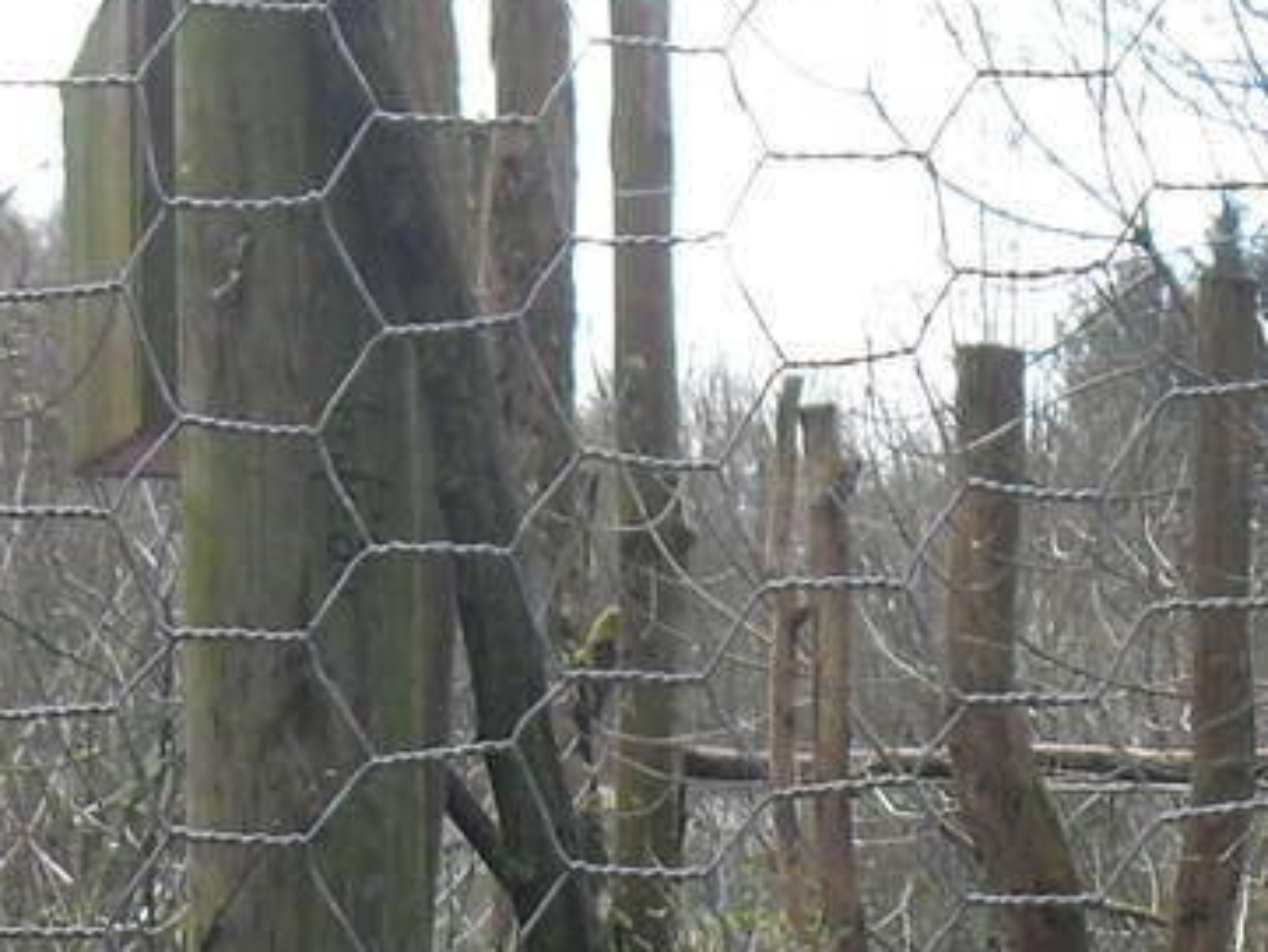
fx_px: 6009
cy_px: 1605
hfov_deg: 12.0
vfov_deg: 8.8
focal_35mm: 164
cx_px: 692
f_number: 2.8
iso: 80
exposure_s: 1/350
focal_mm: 6.3
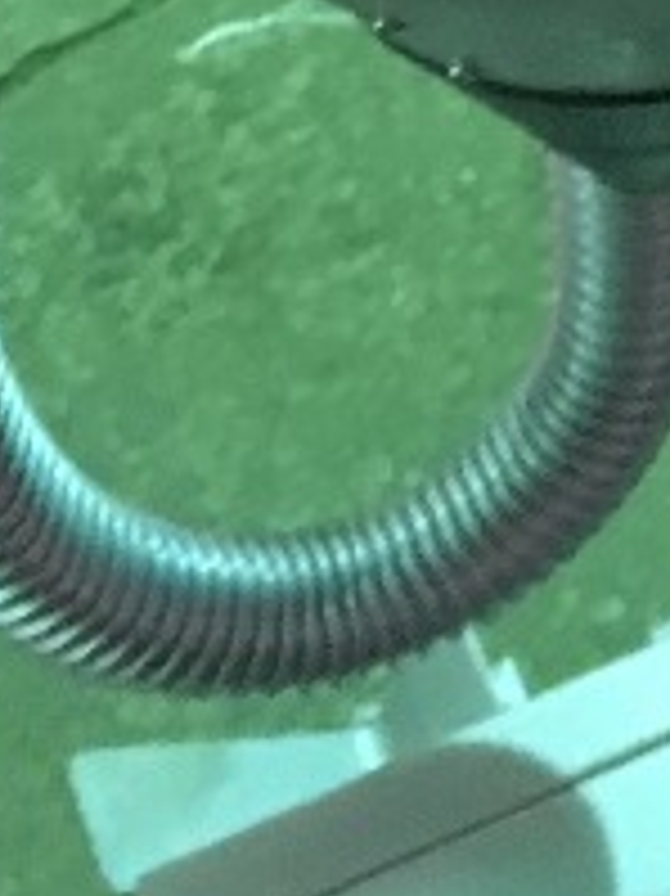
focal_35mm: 146
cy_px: -864
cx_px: 904
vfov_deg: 12.1
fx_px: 3772
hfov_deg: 9.9
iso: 320
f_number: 2.2
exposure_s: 1/17
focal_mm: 4.15
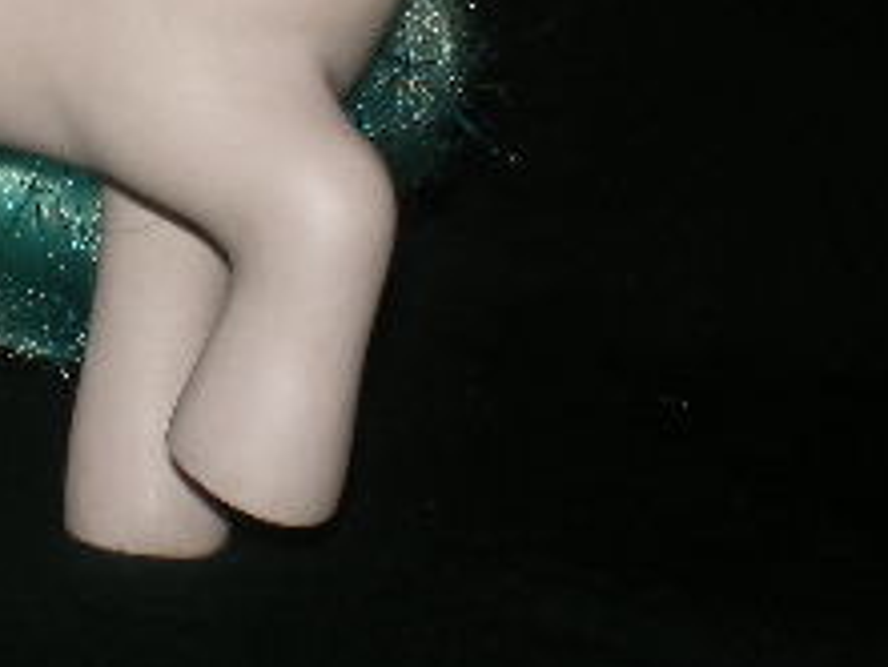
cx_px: 48
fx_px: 2823
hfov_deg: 17.5
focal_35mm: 110
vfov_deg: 13.2
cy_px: -80
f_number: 4.6
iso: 64
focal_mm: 6.3
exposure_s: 1/30
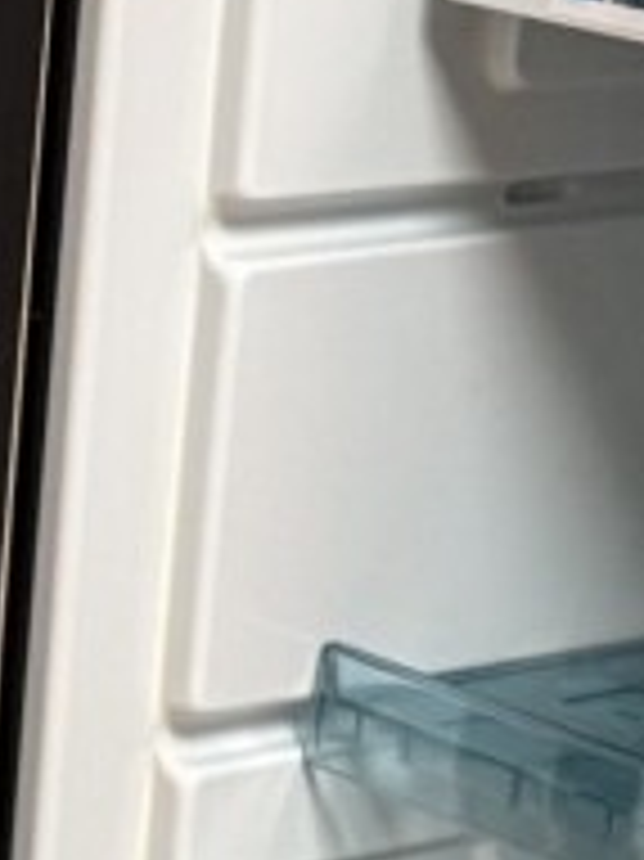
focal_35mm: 181
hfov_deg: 8.1
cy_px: 869
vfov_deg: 10.8
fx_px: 4495
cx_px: -279
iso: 320
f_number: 1.78
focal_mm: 6.76
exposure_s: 1/60
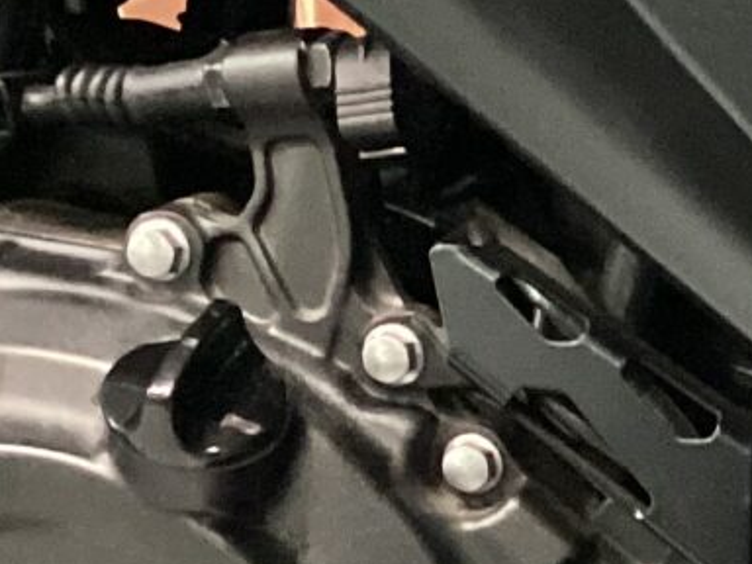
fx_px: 3367
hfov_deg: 11.6
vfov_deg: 9.4
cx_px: 1437
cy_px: 685
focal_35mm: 155
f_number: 2.4
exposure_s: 1/40
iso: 250
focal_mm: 3.3
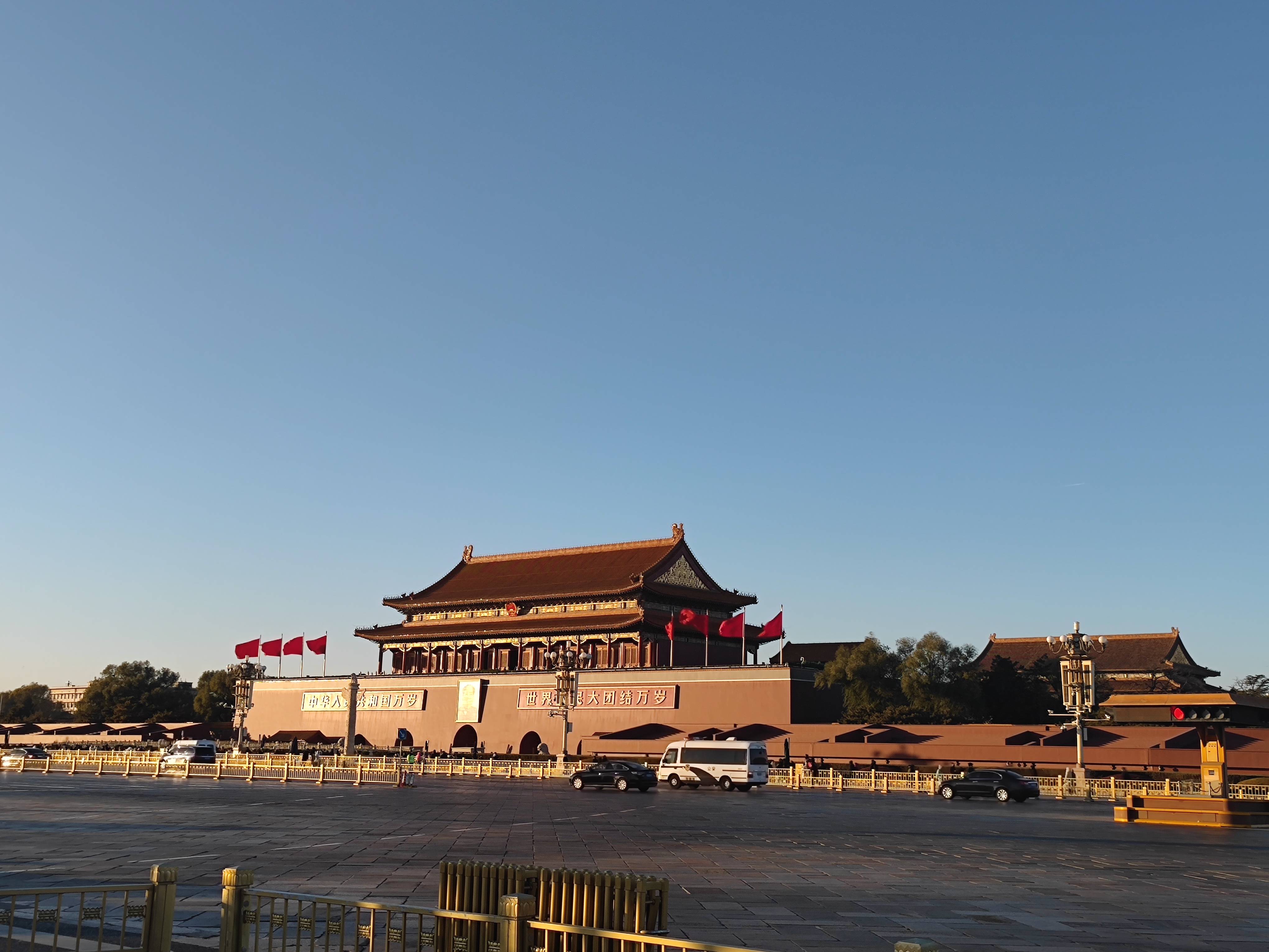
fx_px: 1393
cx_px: 634
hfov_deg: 49.0
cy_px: 476
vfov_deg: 37.7
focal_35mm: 38
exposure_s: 1/1105
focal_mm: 7.59
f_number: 1.95
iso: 50
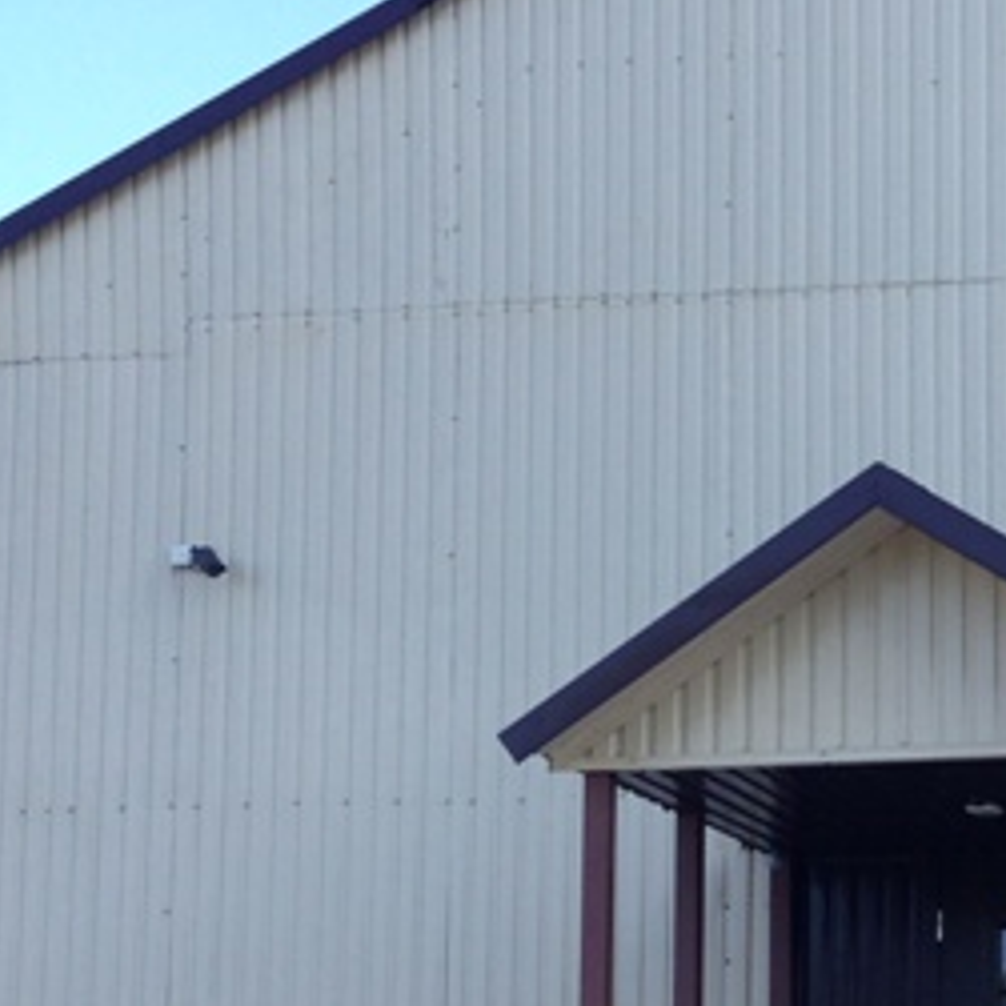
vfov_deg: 18.3
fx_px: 3058
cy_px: 938
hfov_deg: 17.7
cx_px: 1234
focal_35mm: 93
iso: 50
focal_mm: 4.12
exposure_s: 1/401
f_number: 2.4
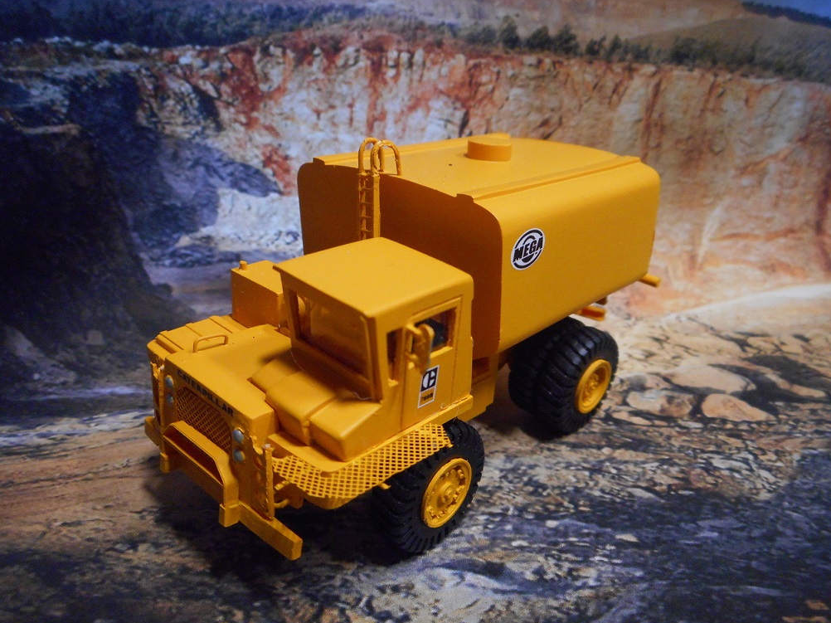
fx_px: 840
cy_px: 312
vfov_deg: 40.7
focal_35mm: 35
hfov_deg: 52.6
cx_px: 421
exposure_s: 1/25
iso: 400
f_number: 4.2
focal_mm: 6
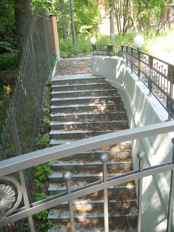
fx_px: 235
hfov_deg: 40.7
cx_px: 87
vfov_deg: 52.6
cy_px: 116
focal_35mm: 35
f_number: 2.8
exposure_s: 1/67
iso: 50
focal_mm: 5.8
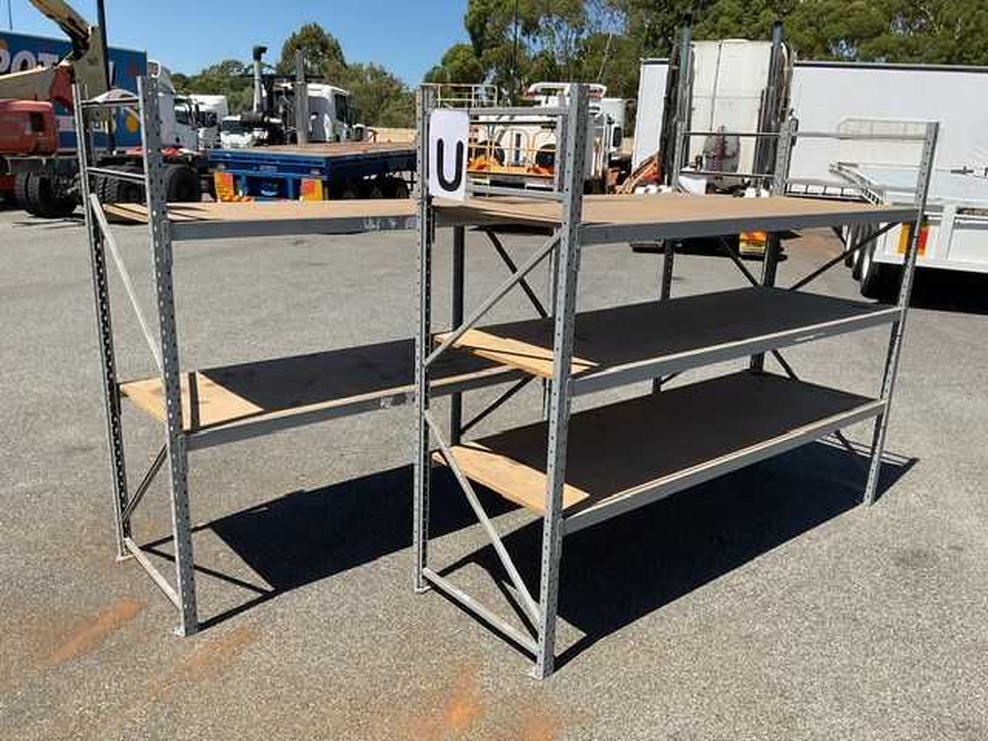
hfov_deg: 61.7
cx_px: 494
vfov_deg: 48.2
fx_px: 828
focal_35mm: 29
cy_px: 370
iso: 16
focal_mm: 3
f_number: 1.8
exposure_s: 1/2141
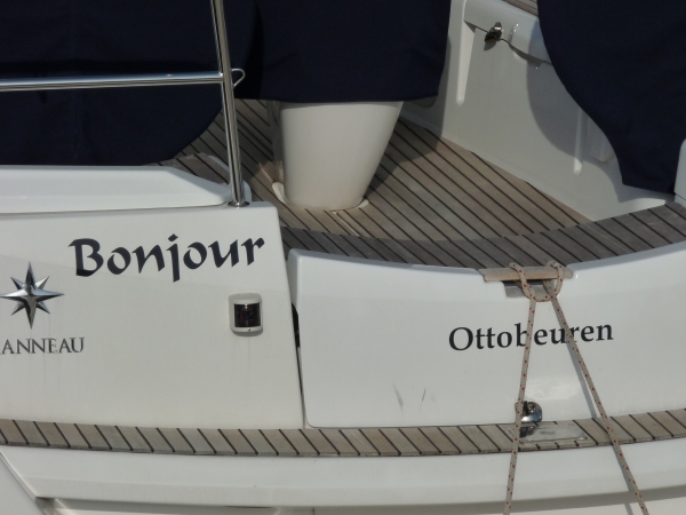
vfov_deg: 6.8
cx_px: 343
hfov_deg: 9.1
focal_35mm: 217
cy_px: 258
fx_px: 4300
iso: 160
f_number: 8
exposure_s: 1/1000
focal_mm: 38.5
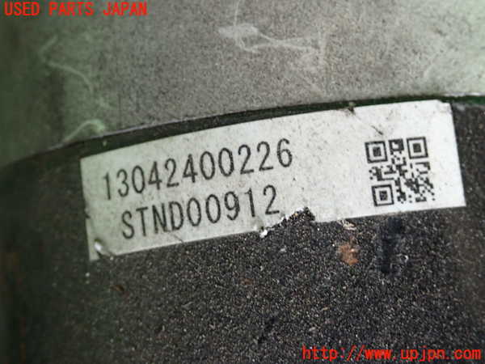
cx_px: 242
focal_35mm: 77
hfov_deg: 25.3
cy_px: 182
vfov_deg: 19.1
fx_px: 1079
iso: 800
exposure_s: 1/25
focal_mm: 13.65
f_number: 4.1
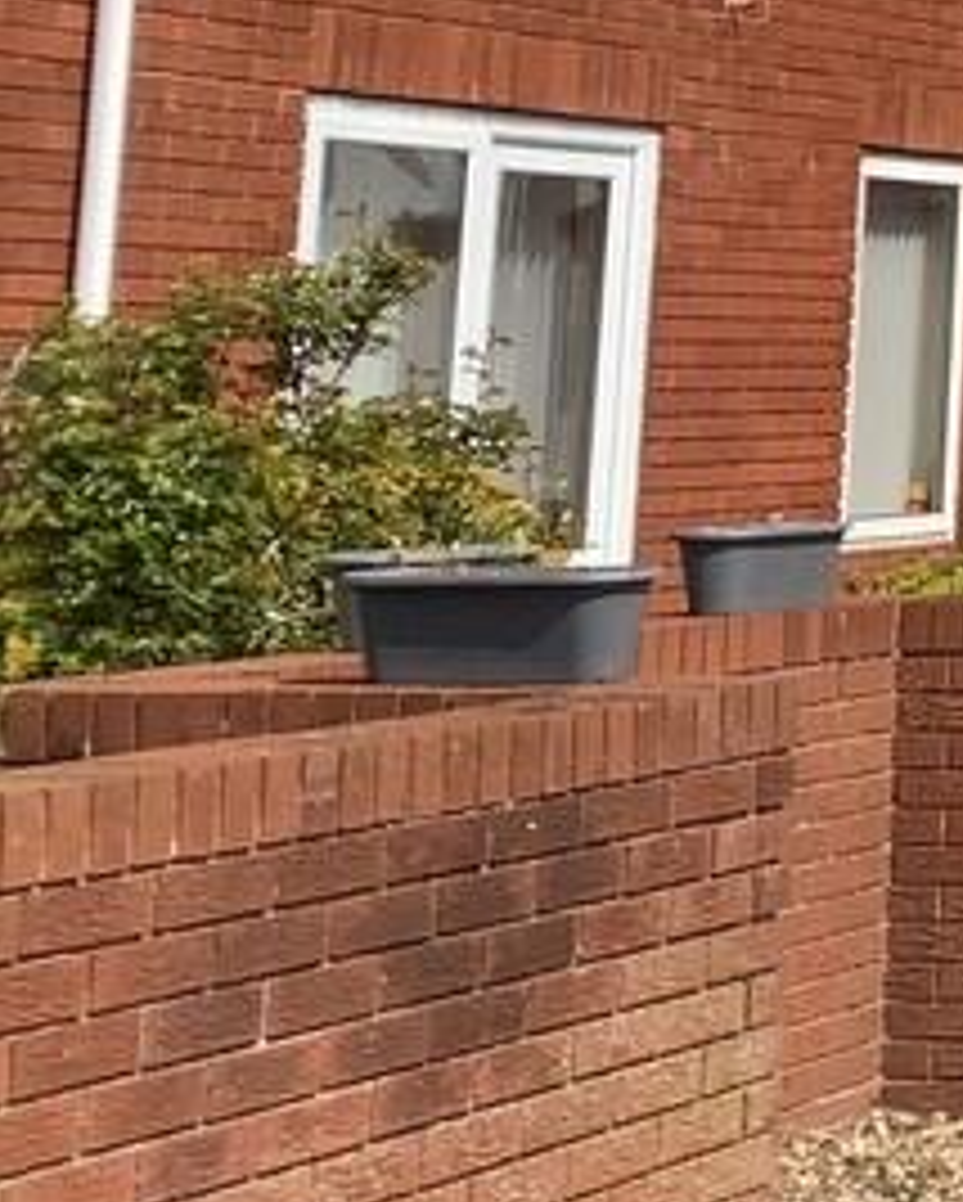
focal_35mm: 116
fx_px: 4128
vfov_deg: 15.7
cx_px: 2079
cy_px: -396
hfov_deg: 11.6
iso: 25
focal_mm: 3.3
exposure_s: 1/1199
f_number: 2.4
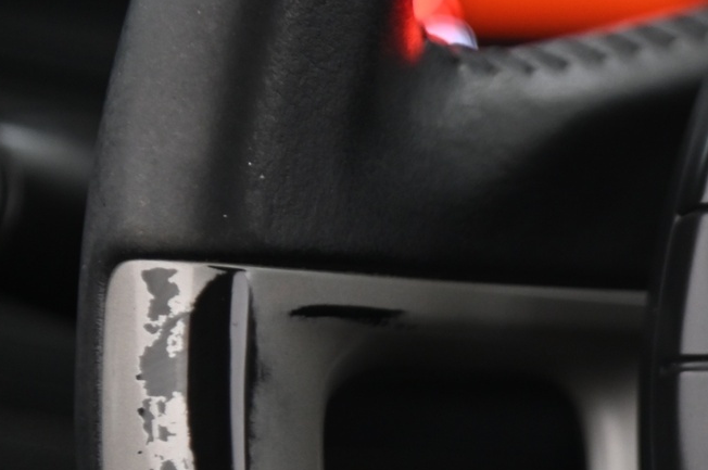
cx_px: 781
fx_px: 5873
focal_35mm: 299
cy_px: 559
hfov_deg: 6.9
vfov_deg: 4.6
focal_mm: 120
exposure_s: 1/13
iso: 2000
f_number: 4
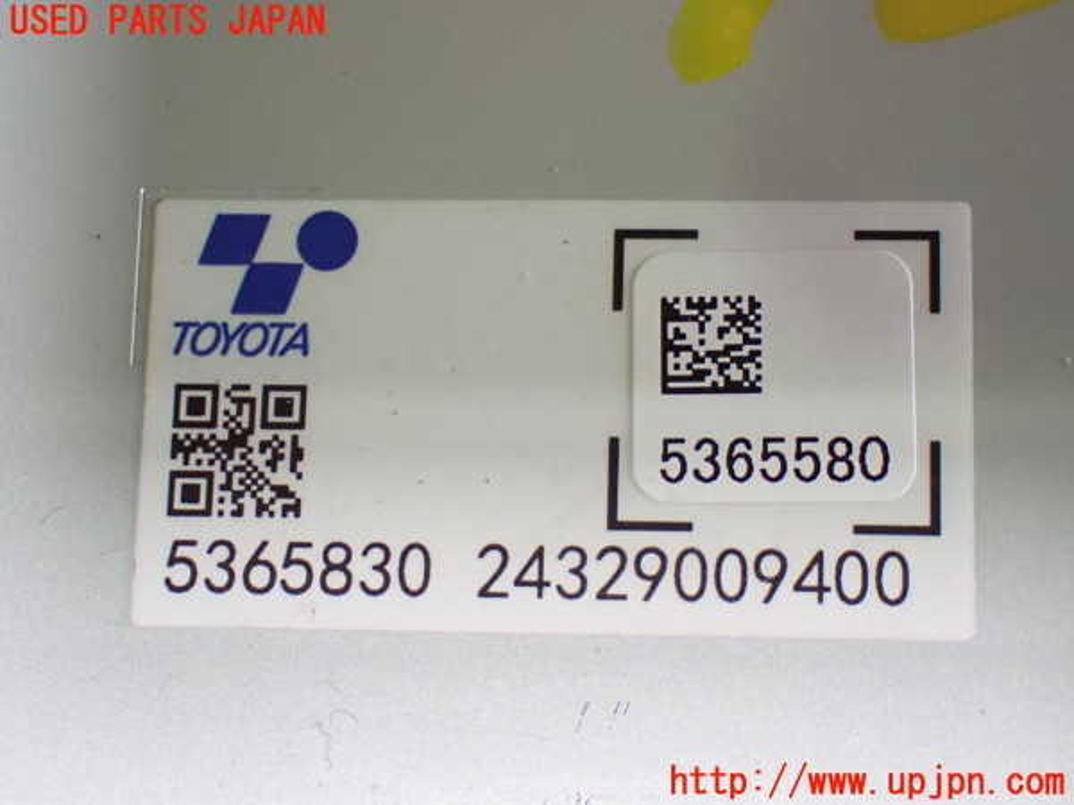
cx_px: 537
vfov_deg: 19.1
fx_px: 2389
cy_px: 402
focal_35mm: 77
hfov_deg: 25.3
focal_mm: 13.65
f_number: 4.1
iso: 1600
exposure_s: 1/80
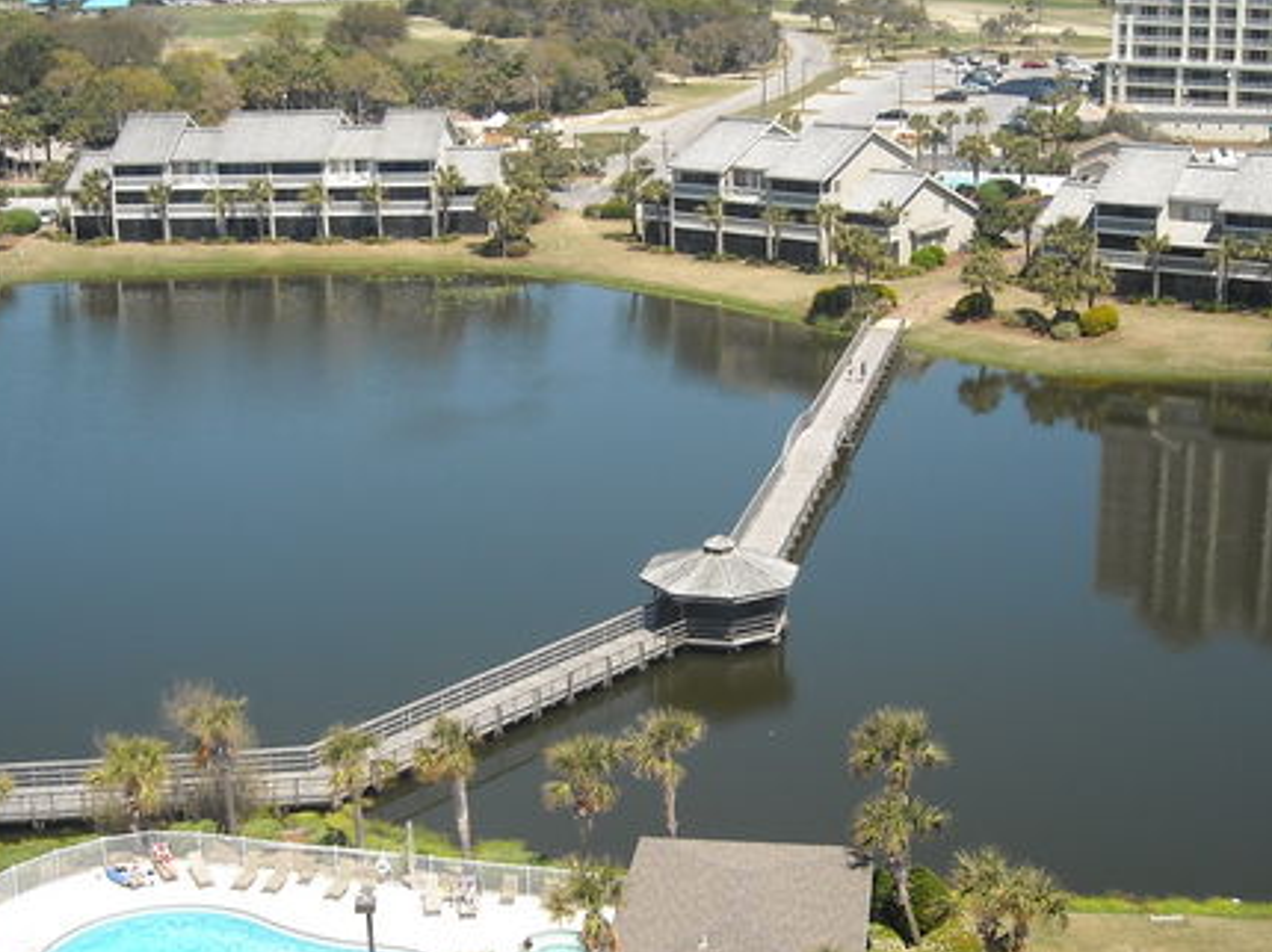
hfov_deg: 33.8
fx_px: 2093
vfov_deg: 25.6
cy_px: 436
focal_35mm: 57
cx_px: 621
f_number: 5.6
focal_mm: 5.7
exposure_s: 1/209
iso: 64
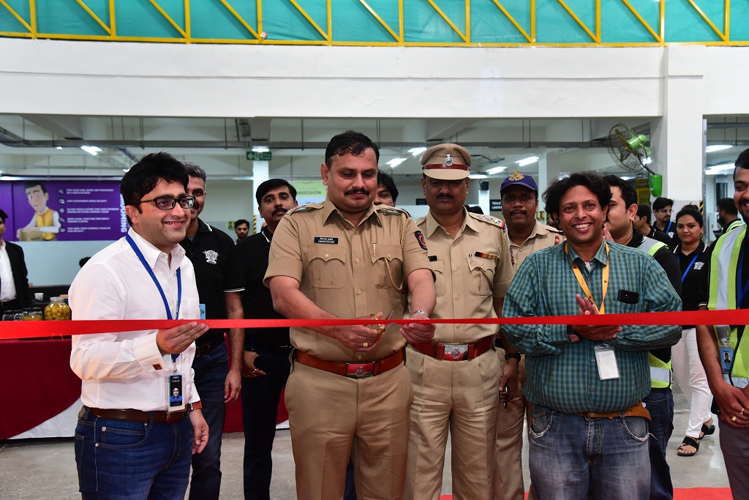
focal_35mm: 44
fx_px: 916
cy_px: 250
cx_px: 374
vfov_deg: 30.5
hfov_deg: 44.5
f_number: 5.6
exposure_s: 1/125
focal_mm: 44
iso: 3200
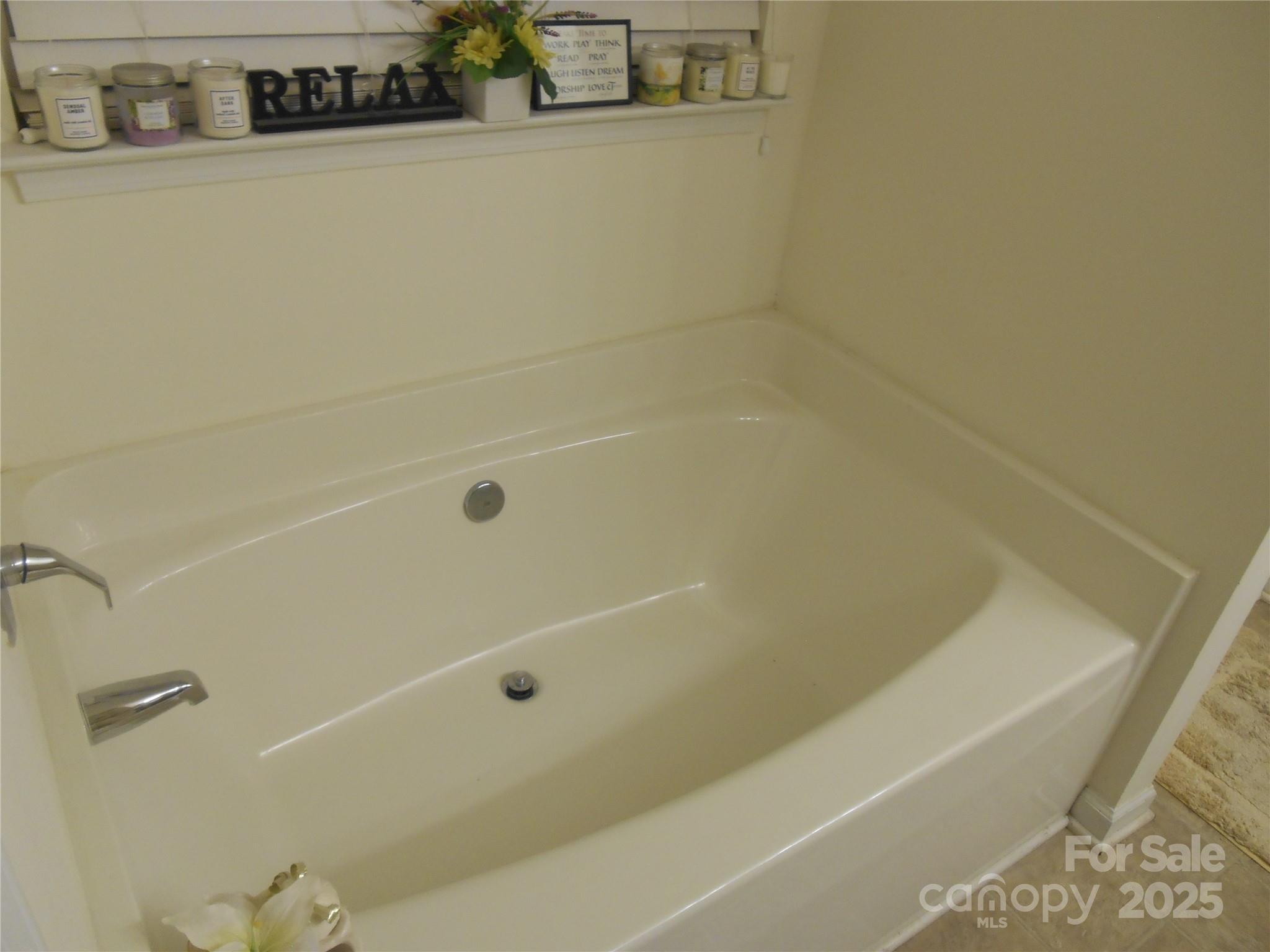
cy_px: 476
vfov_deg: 53.1
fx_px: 954
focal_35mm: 26
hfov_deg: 67.3
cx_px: 635
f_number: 3.4
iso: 160
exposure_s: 1/30
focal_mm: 4.7
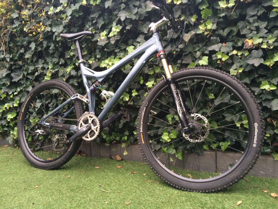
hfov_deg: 61.7
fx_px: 233
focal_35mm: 29
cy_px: 104
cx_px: 139
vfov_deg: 48.2
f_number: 2.2
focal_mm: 4.15
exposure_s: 1/30
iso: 50
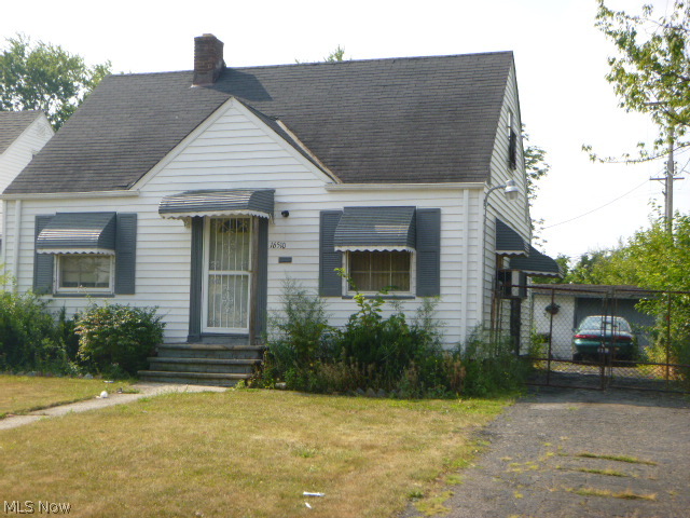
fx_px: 1076
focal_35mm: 54
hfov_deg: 35.5
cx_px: 345
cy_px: 259
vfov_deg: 27.0
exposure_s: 1/250
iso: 100
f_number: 5
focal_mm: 9.7
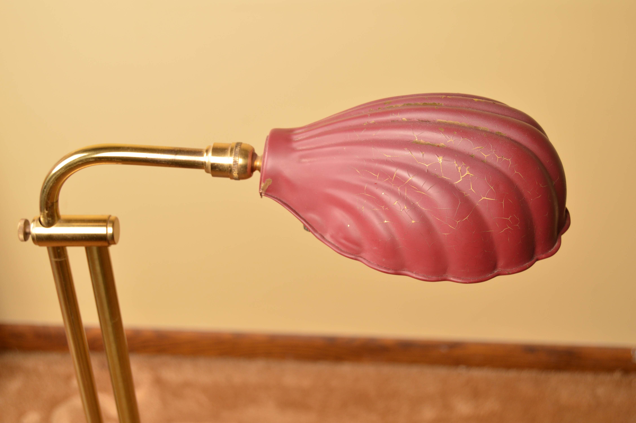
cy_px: 212
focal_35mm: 68
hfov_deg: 29.9
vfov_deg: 20.1
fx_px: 1191
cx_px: 318
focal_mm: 45
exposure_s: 1/160
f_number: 6.3
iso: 200
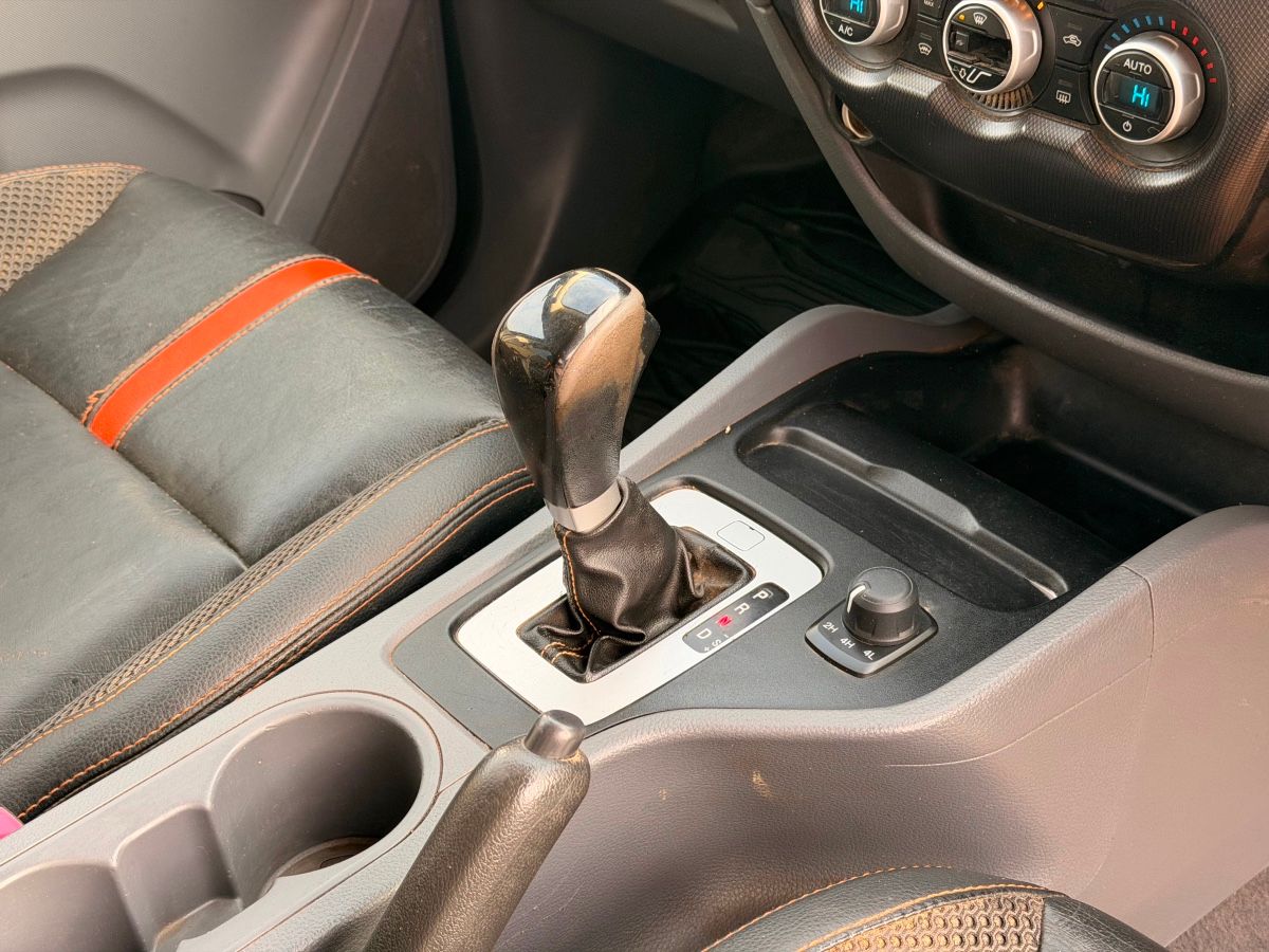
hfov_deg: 39.7
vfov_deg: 30.3
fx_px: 1760
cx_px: 634
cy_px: 476
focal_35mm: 48
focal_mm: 6.76
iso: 160
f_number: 1.78
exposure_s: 1/155
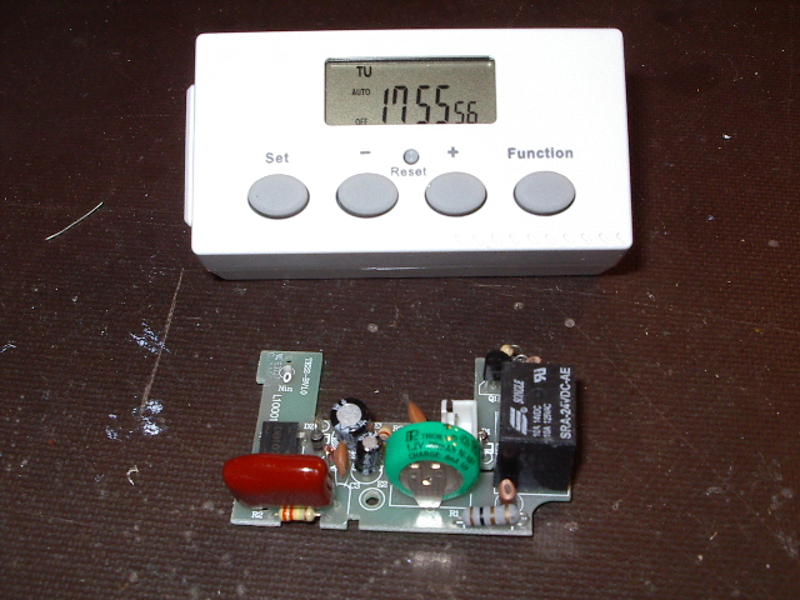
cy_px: 300
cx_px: 400
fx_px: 1202
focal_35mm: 52
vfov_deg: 28.0
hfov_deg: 36.8
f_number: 5.5
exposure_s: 1/60
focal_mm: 7.8
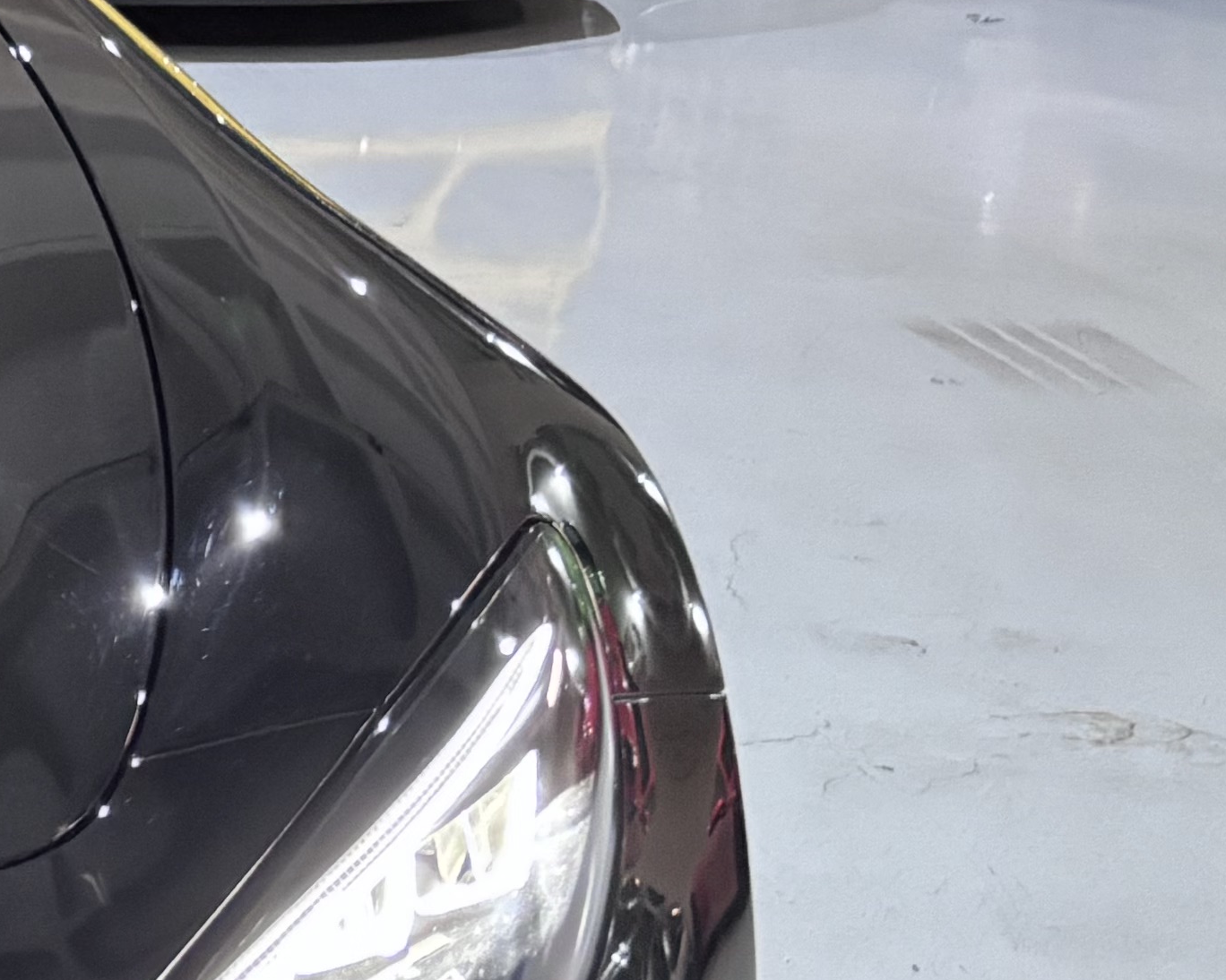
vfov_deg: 14.5
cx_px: -1164
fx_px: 3846
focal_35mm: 106
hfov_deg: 15.0
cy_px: 575
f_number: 1.6
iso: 500
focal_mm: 5.96
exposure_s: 1/40
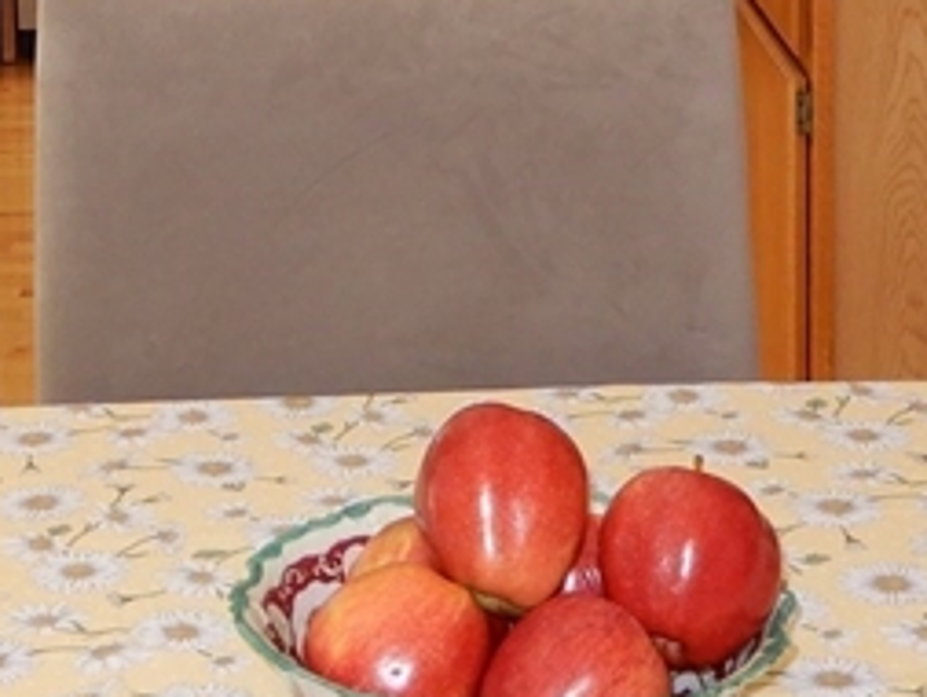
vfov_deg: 14.6
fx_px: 2599
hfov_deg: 20.1
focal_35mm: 97
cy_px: -194
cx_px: 275
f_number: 3.4
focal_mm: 4.3
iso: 110
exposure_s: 1/30
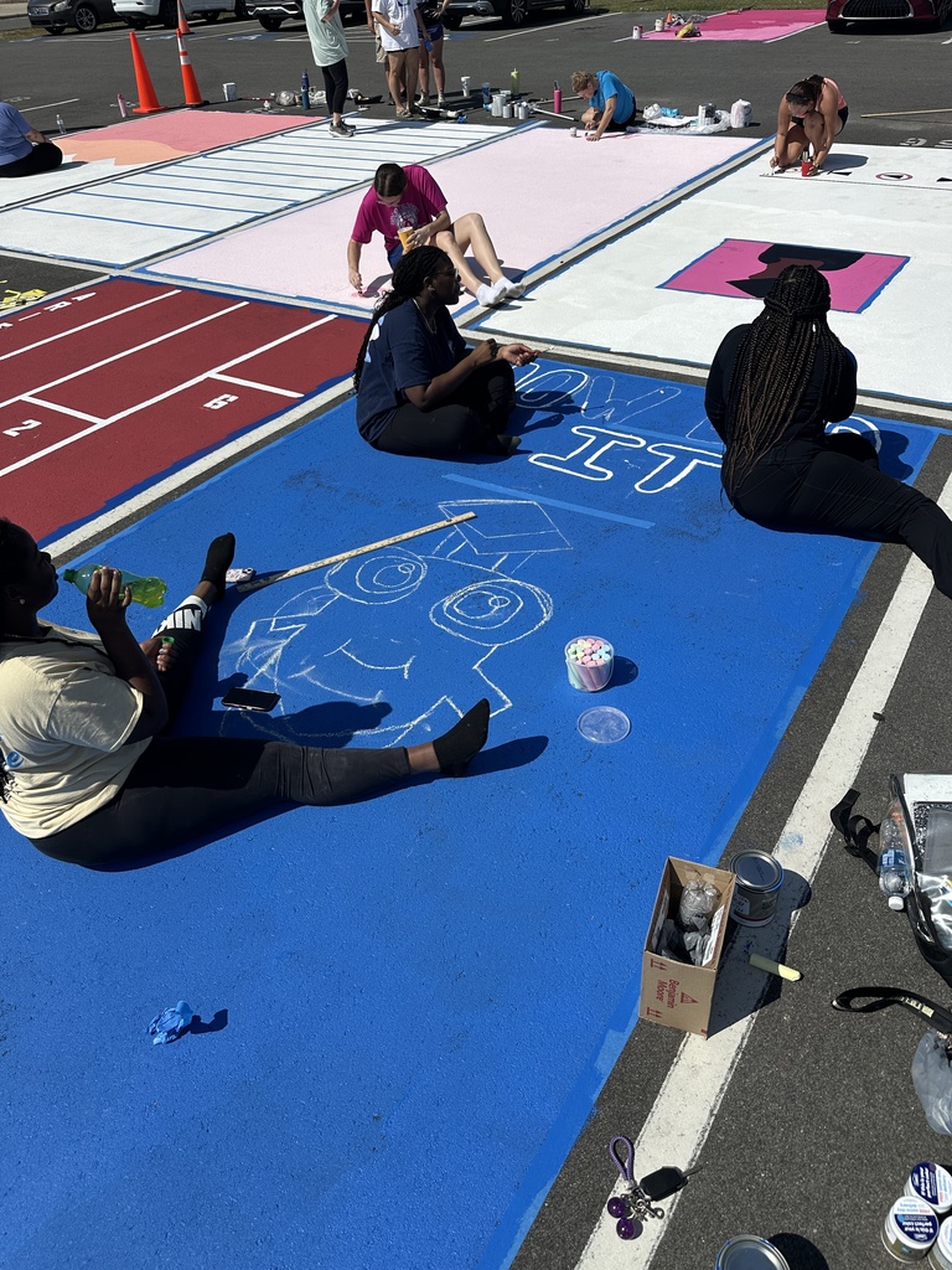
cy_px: 635
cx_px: 476
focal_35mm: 24
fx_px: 880
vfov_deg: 71.6
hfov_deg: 56.8
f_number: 1.78
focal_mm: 6.86
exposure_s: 1/8929
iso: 80
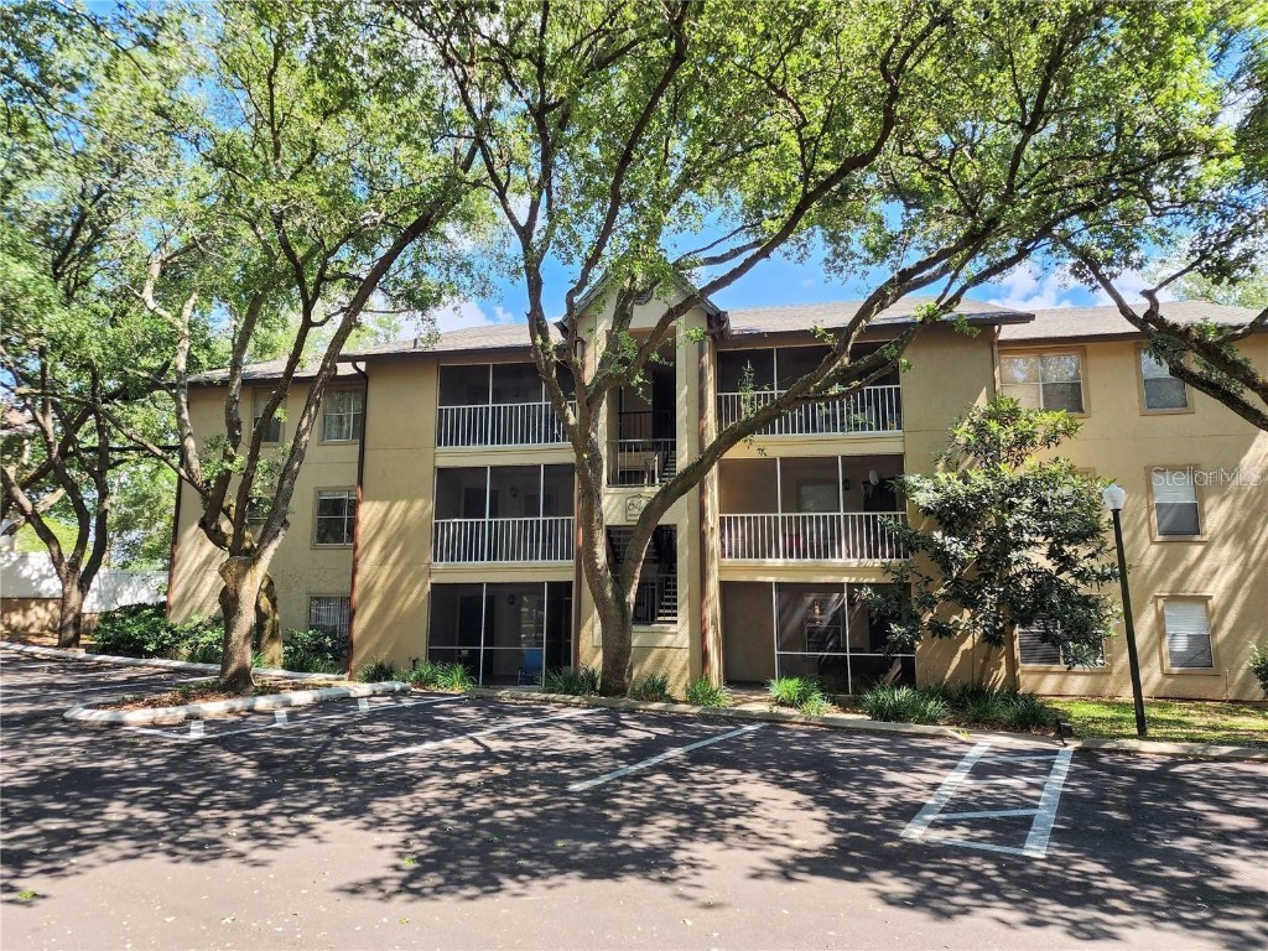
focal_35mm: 23
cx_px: 634
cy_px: 476
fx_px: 843
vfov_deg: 58.9
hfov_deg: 73.9
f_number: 1.8
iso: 16
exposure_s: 1/180
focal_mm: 6.4
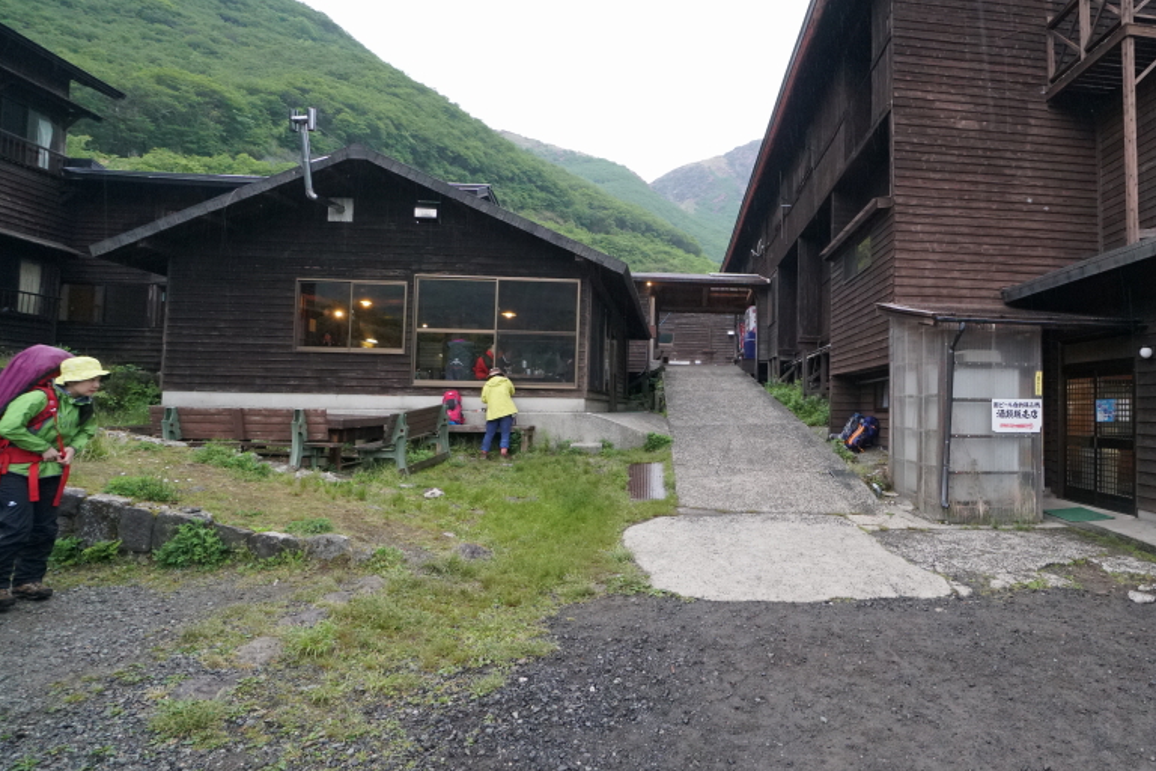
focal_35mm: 20
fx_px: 642
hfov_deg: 81.3
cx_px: 765
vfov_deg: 61.9
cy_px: 381
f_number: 8
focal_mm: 10
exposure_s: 1/60
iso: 1600
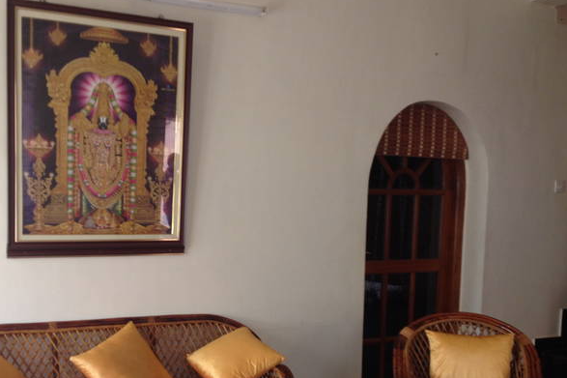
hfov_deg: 40.2
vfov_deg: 27.3
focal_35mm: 49
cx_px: 225
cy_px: 265
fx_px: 771
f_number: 2.4
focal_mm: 4.28
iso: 64
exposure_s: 1/20
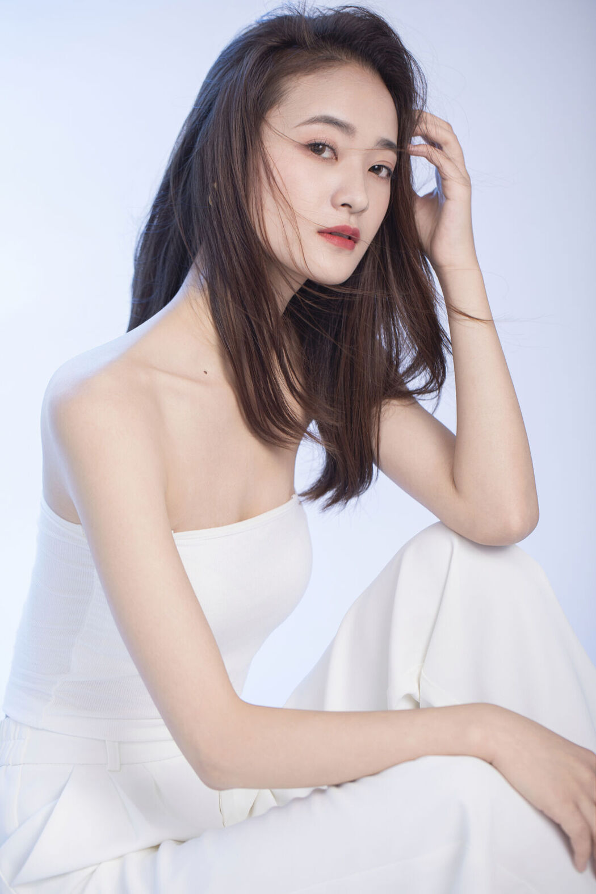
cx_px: 298
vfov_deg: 20.6
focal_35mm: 99
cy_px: 447
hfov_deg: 13.8
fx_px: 2458
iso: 200
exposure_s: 1/125
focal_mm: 100
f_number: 4
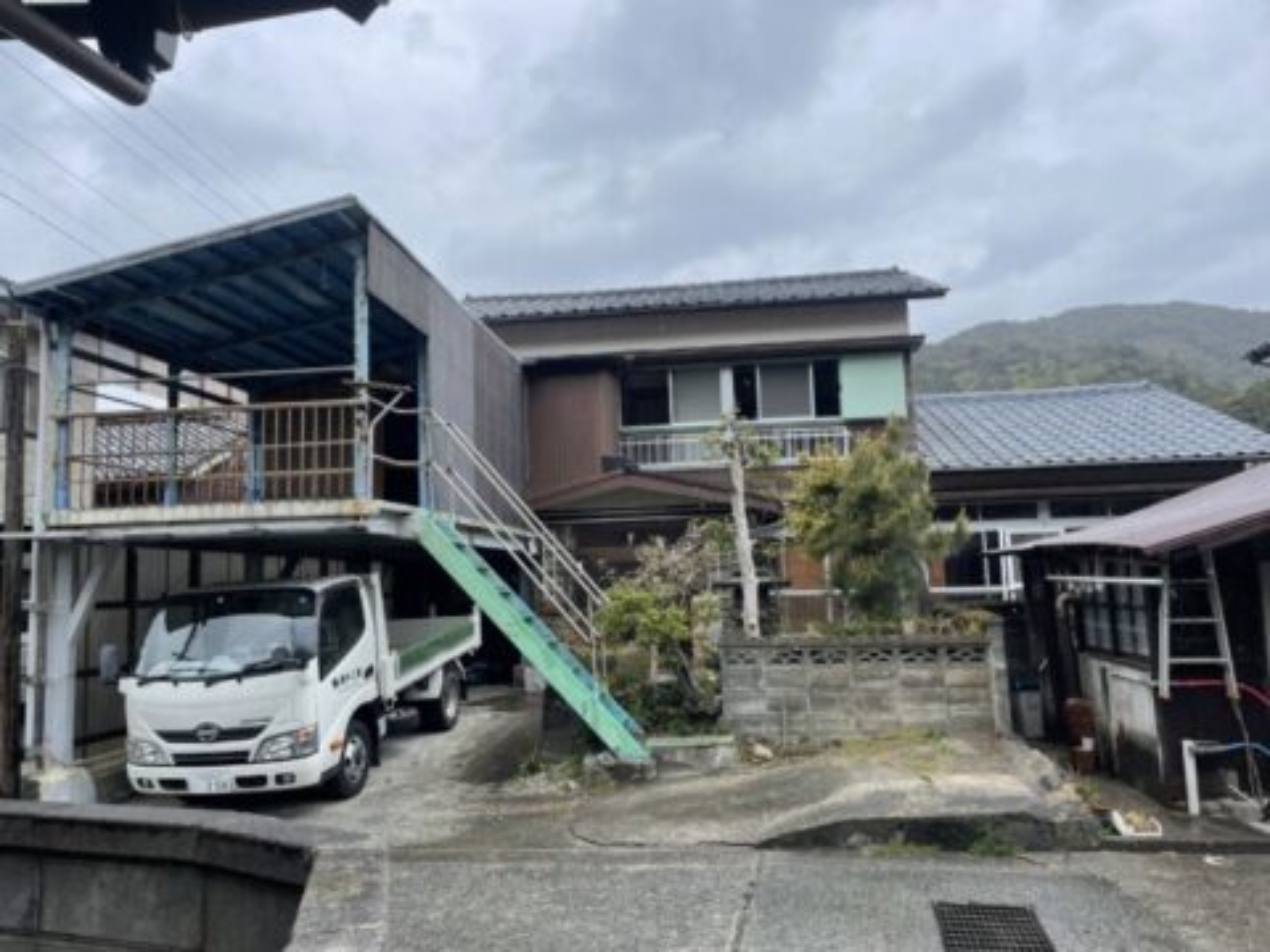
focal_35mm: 26
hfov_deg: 67.3
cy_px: 476
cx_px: 635
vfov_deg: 53.1
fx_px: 954
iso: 32
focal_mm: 4.2
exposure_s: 1/1062
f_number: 1.6
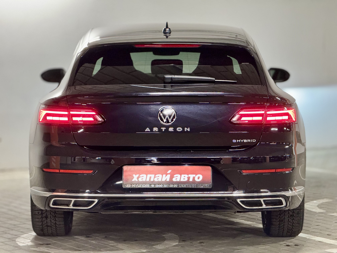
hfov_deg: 16.4
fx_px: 1168
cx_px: 168
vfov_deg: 12.3
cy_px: 126
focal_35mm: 120
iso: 500
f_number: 2.8
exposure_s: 1/50
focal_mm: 15.66
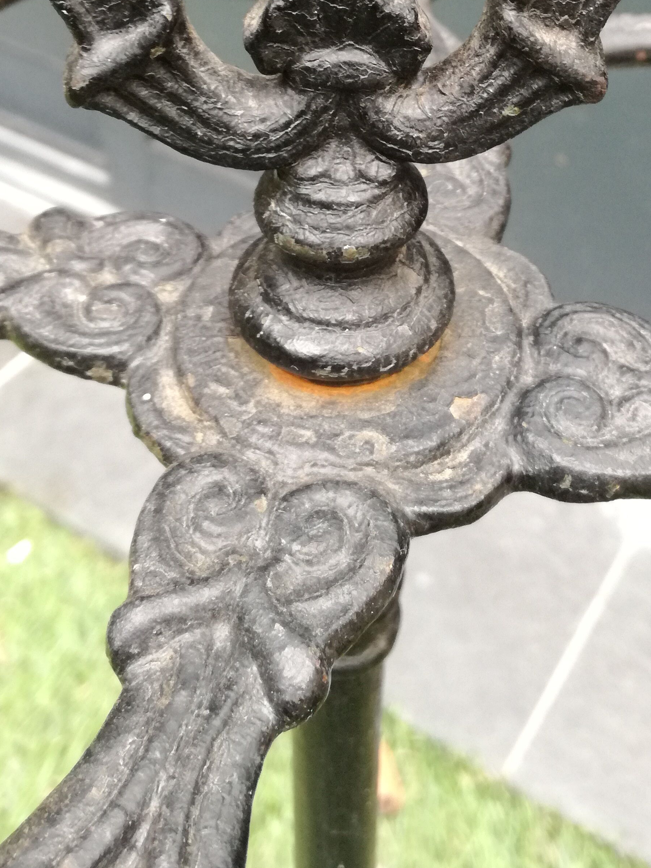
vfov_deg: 38.3
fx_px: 1179
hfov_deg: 30.8
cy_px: 129
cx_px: 391
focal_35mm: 47
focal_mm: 3.79
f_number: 2
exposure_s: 1/33.3
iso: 200
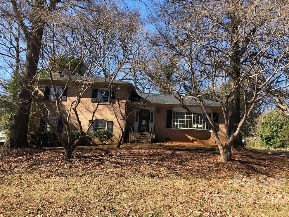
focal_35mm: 29
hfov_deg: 61.7
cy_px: 105
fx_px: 242
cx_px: 143
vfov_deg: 48.2
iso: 20
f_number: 1.8
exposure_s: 1/585
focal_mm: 3.99
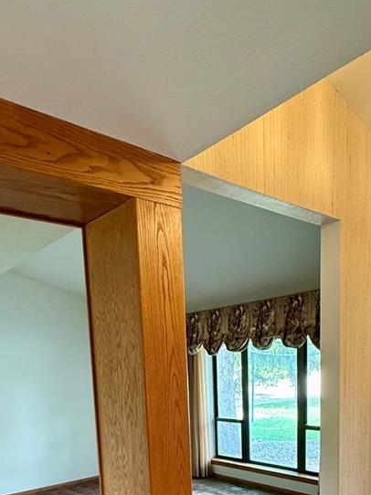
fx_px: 443
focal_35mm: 31
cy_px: 435
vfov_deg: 52.2
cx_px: 185
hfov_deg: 45.4
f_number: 2.2
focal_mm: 2.22
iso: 400
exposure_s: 1/60
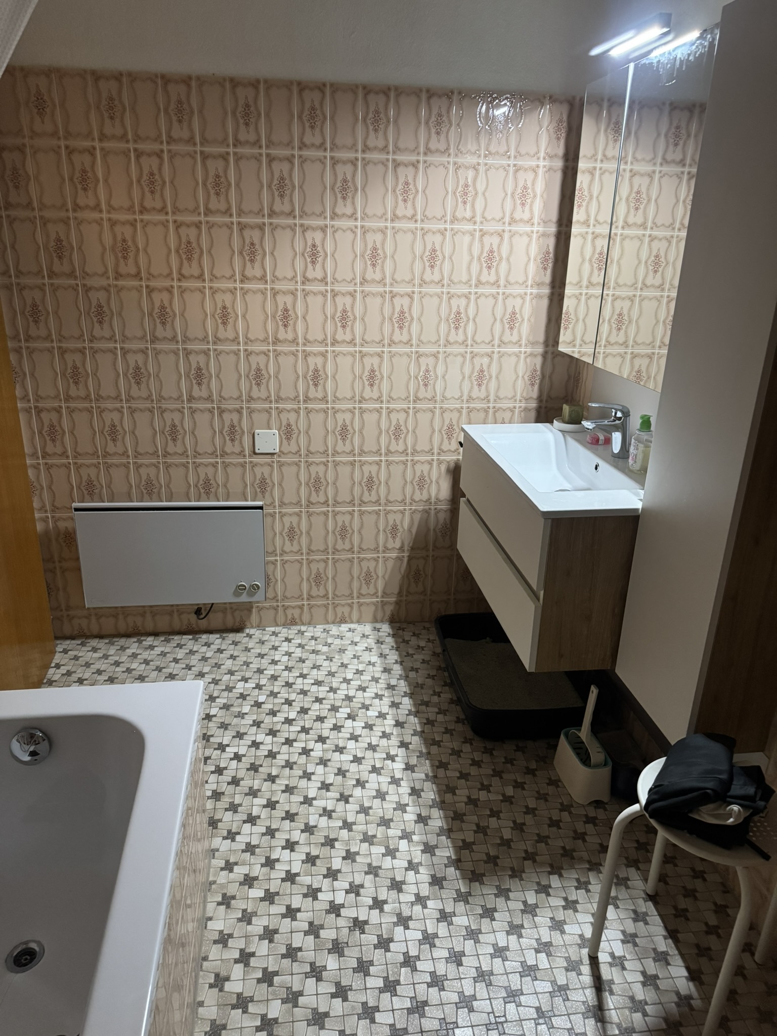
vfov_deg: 71.6
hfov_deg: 56.8
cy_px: 518
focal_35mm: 24
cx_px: 388
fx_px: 718
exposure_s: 1/50
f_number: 1.78
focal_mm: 6.76
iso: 640
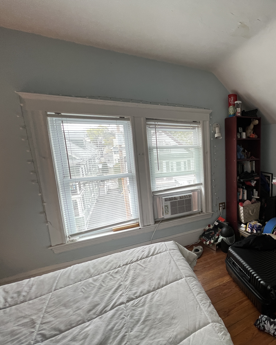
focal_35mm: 17
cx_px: 230
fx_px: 174
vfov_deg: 89.6
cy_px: 172
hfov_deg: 67.9
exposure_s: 1/120
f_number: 1.8
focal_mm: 1.57
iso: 160
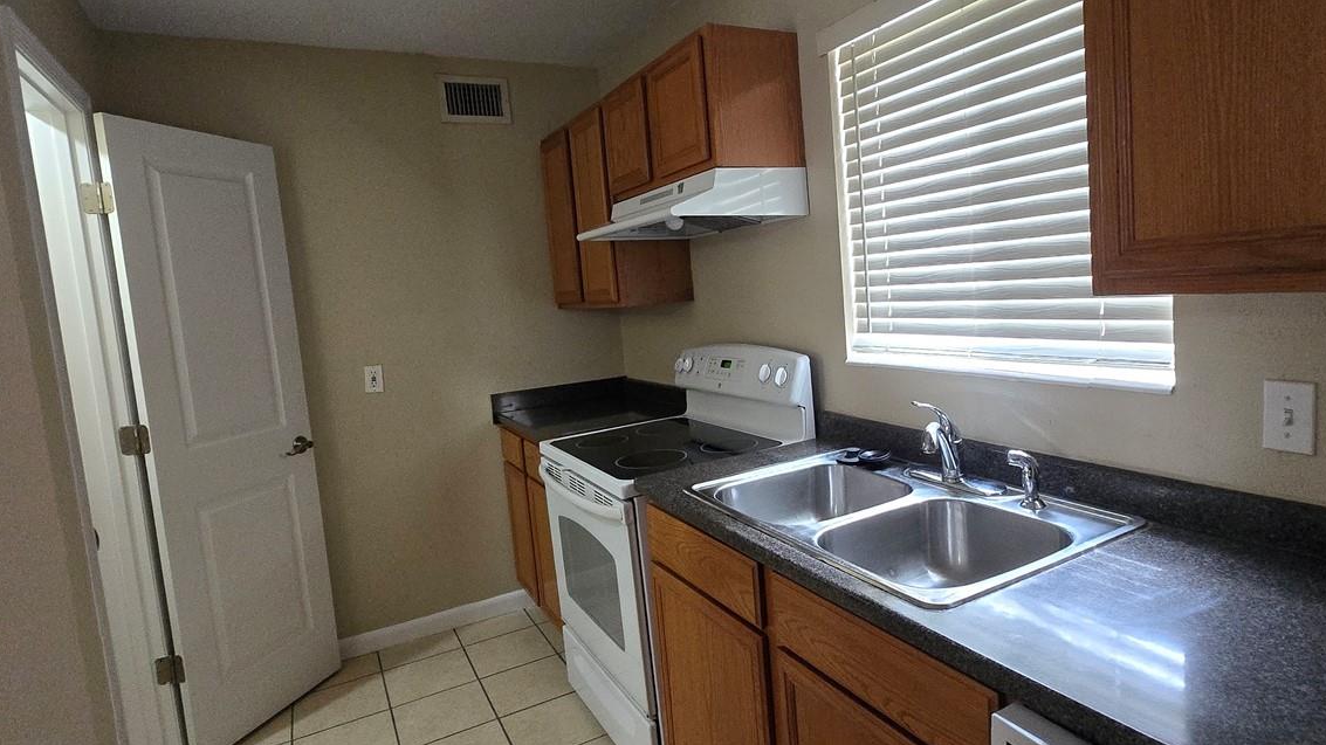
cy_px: 364
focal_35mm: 20
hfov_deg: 86.5
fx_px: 703
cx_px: 703
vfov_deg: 55.9
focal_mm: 1.7
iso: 640
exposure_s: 1/60
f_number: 2.2
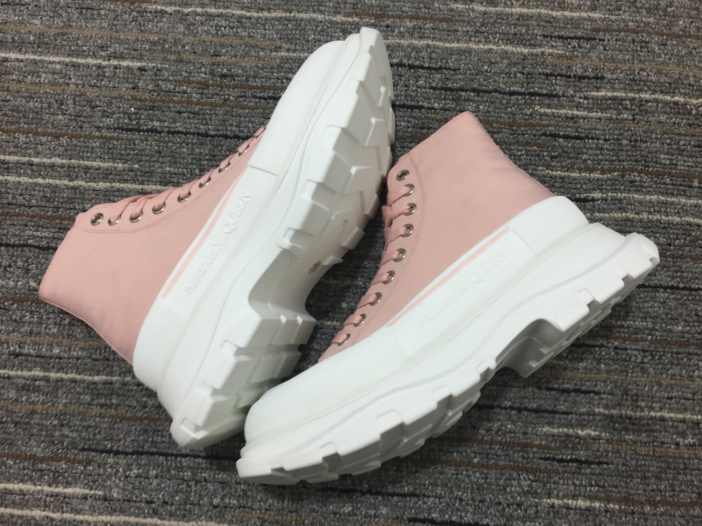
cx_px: 351
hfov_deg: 61.7
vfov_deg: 48.2
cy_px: 263
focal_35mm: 29
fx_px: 588
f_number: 2.2
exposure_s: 1/33
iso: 64
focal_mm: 4.15
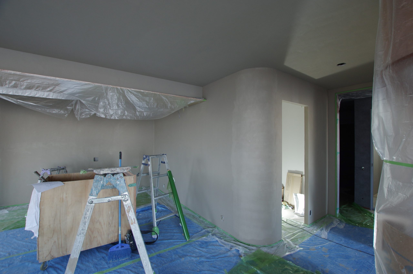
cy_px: 137
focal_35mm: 15
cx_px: 206
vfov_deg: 77.2
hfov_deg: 100.4
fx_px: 172
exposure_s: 1/15
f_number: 5.6
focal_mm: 10
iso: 400
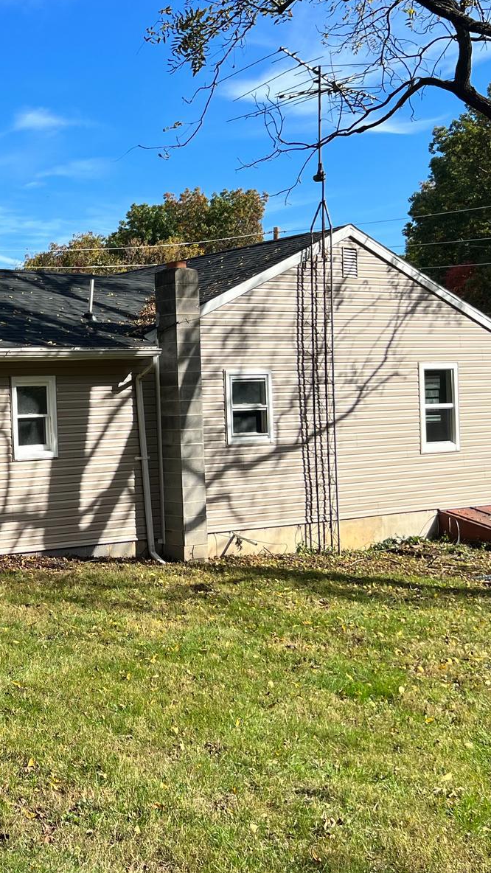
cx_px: -73
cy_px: 409
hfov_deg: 22.8
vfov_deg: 42.1
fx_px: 1134
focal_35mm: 49
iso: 50
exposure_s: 1/2915
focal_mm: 5.7
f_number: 1.5
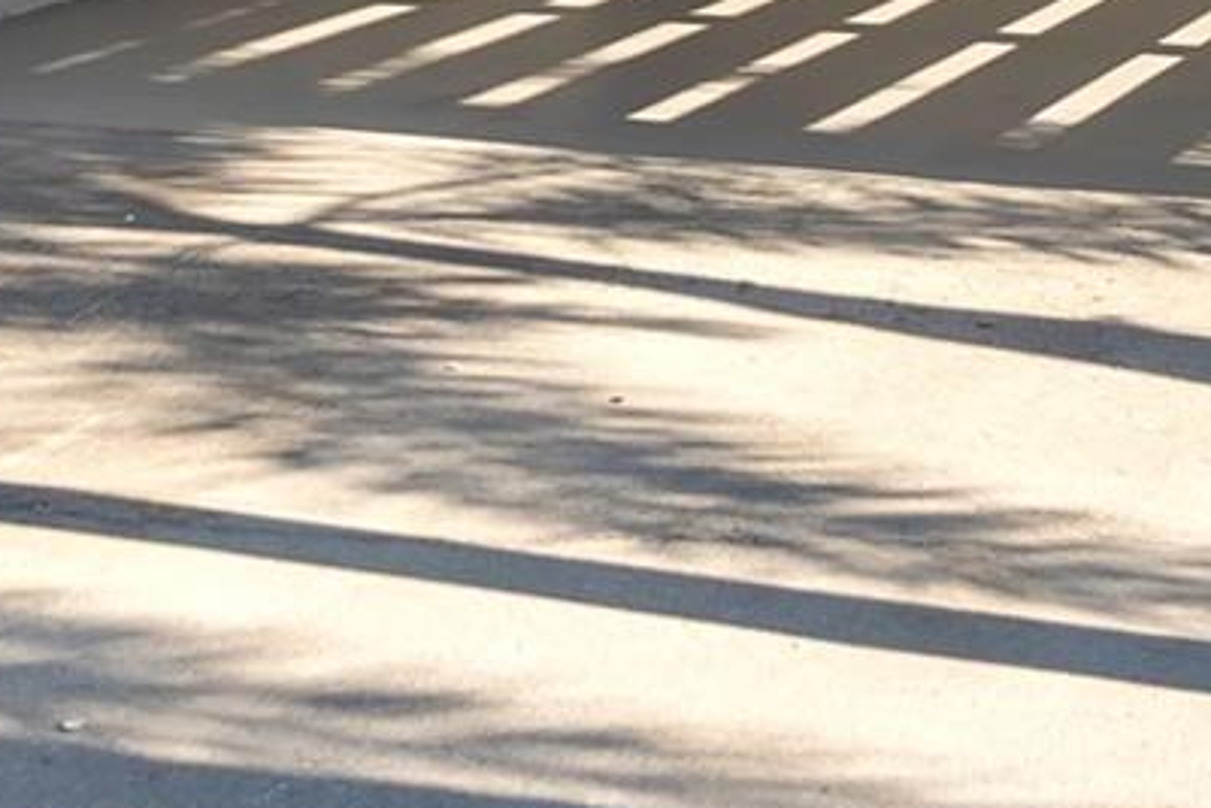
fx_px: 3634
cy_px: -439
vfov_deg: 12.1
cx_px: 730
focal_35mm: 108
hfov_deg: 18.9
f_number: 4
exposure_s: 1/800
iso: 100
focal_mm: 18
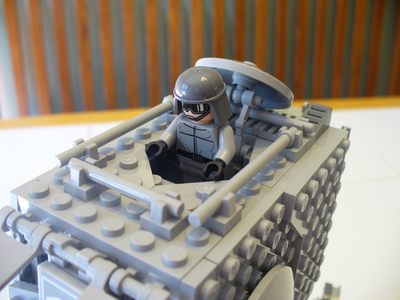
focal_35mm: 37
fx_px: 428
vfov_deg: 38.7
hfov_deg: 50.1
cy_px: 150
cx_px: 200
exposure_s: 1/25
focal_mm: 6.1
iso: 100
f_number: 2.8
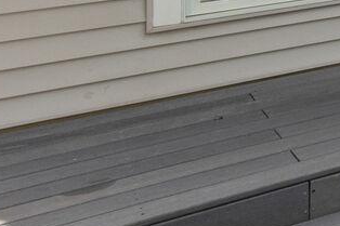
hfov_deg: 13.8
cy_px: -192
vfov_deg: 13.7
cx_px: 869
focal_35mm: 88
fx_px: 831
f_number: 8
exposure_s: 1/160
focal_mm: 16
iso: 400
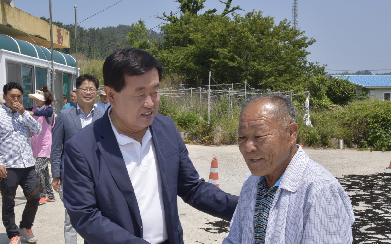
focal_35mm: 55
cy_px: 151
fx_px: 586
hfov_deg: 36.8
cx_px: 168
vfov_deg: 23.5
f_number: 22
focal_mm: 40
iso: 360
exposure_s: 1/125
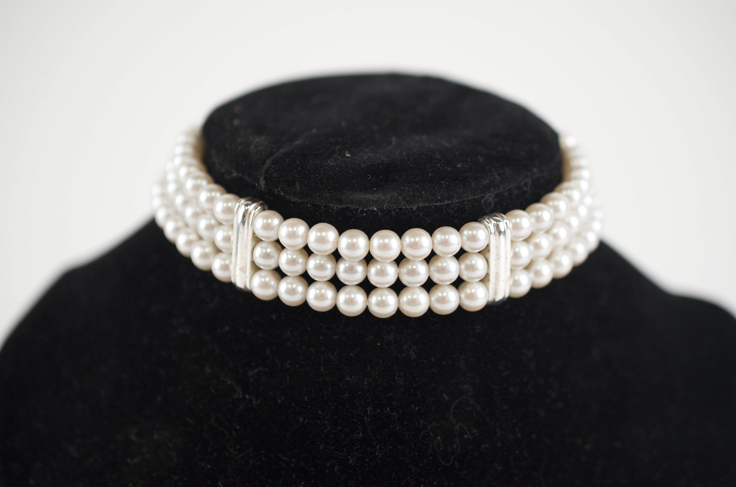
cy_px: 244
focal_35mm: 60
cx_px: 368
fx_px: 1224
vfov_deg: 22.5
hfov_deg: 33.5
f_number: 4
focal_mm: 40
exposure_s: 1/160
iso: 800
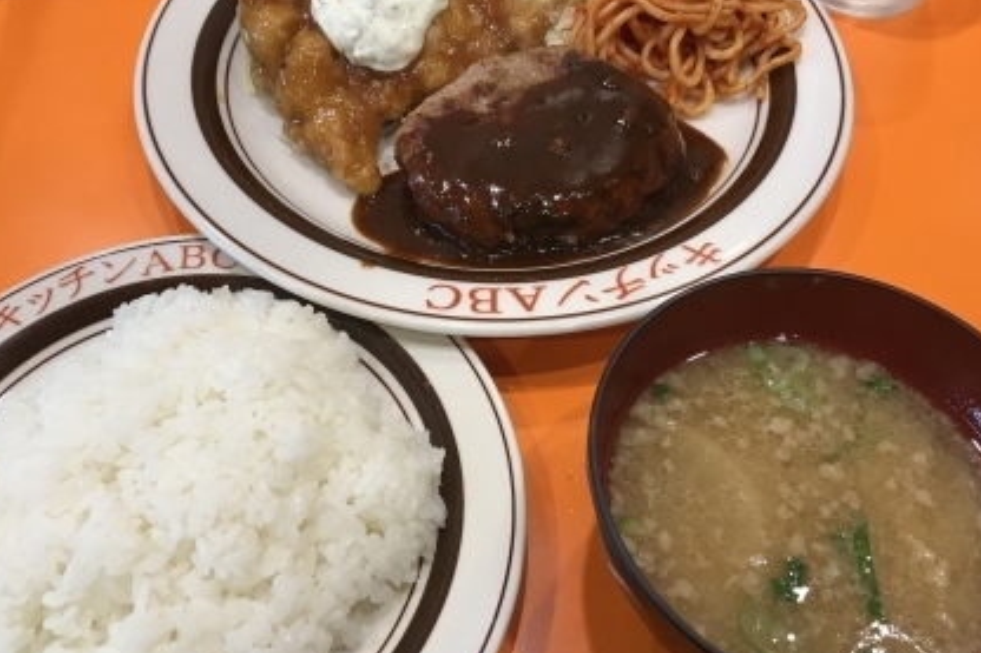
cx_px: 483
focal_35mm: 35
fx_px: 953
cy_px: 338
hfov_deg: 54.5
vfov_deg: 37.8
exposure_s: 1/33
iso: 40
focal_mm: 3.99
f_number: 1.8
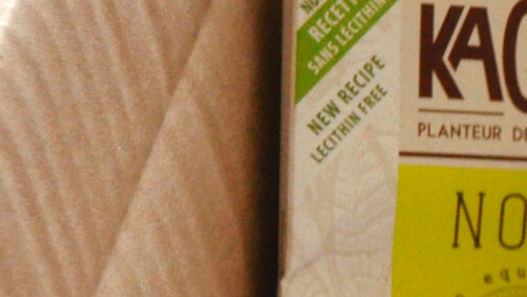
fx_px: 3536
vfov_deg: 4.8
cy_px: 339
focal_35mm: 253
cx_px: 1205
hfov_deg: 8.0
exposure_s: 1/60
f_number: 4.8
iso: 1250
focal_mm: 32
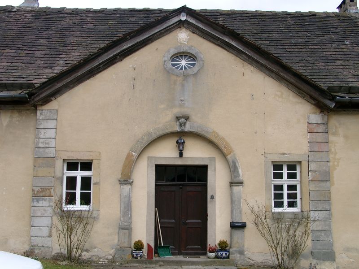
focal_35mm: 40
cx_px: 180
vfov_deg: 36.0
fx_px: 415
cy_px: 134
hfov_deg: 46.8
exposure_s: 1/85.3
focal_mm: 8.4
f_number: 4
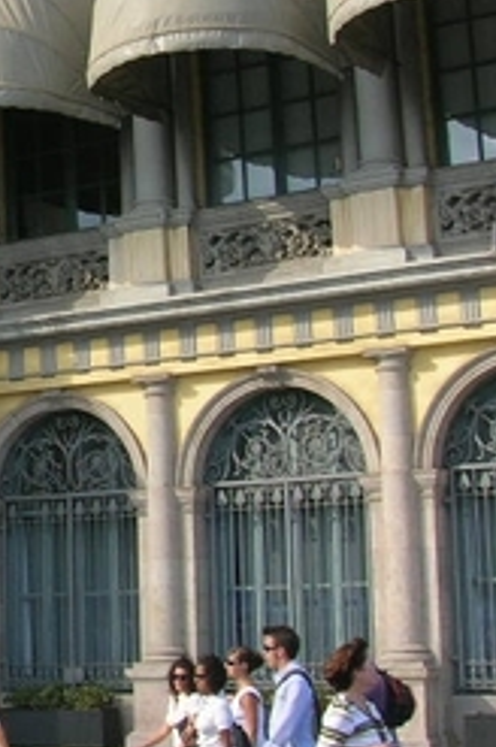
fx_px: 1782
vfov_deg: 23.6
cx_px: -269
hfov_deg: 14.6
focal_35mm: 86
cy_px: 242
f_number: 4.9
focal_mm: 5.7
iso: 50
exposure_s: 1/146
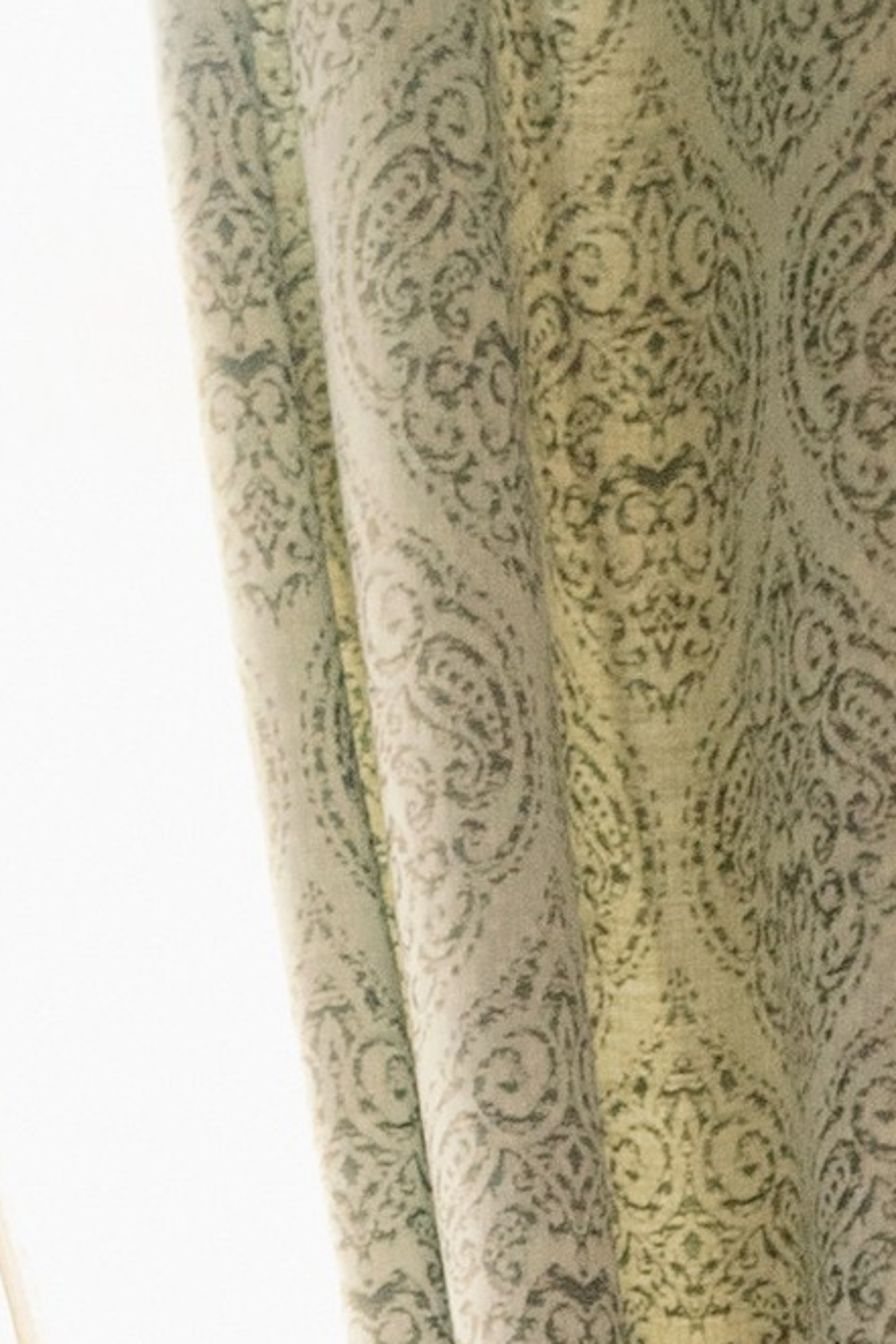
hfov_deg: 7.4
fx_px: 6824
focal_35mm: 183
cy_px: 3400
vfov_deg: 9.7
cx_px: -486
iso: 1250
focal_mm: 31.5
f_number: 4.5
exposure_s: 1/50
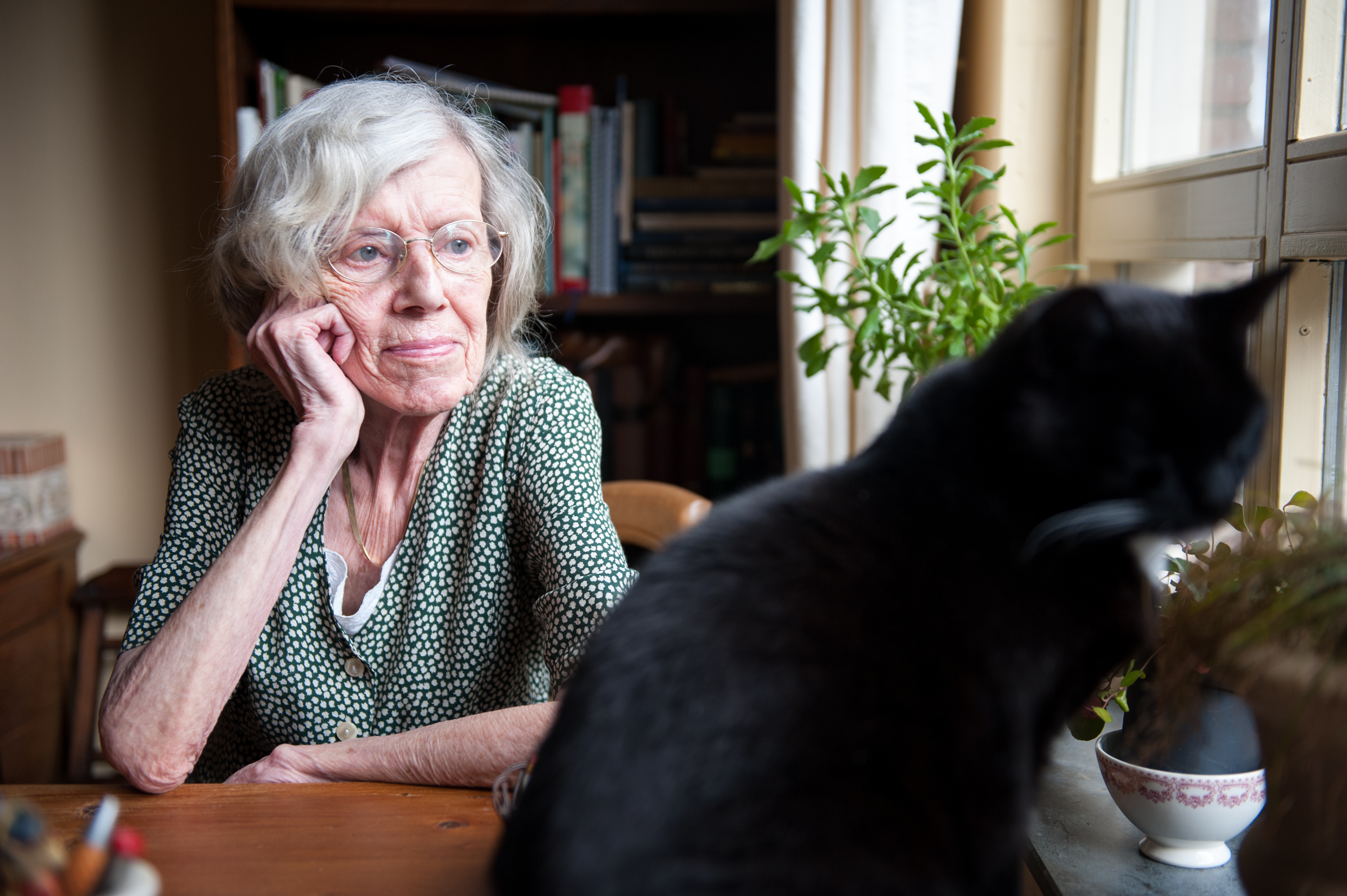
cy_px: 448
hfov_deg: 44.5
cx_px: 674
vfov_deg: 30.5
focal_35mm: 44
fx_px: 1645
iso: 500
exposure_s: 1/320
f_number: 2.8
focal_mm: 44
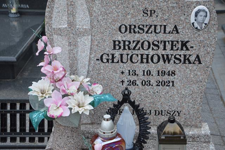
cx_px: 112
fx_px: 422
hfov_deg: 29.9
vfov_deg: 20.1
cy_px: 75
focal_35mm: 68
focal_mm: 45
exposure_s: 1/125
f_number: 5.6
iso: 200
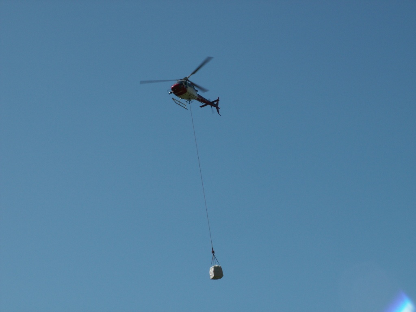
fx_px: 1610
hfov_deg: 14.7
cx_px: 208
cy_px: 156
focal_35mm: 134
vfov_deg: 11.1
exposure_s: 1/250
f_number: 8
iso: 50
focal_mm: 21.93
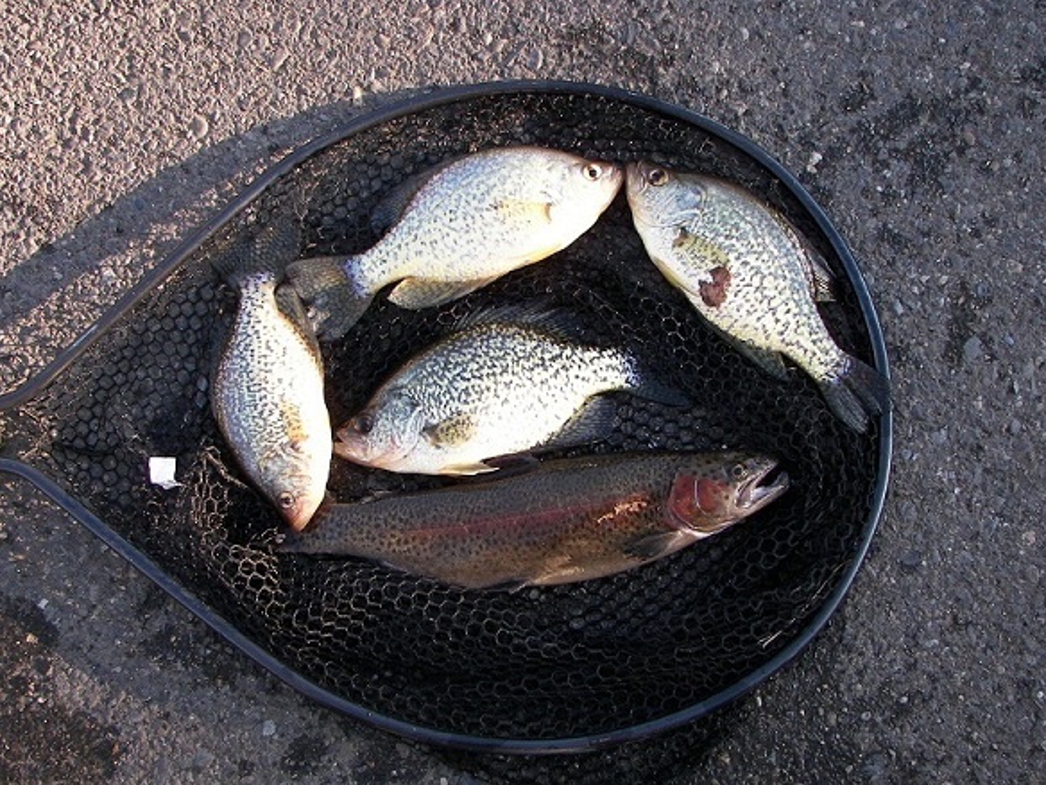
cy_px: 389
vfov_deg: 38.7
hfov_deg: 50.1
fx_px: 1118
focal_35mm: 37
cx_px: 530
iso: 50
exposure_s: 1/80
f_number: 2.8
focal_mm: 6
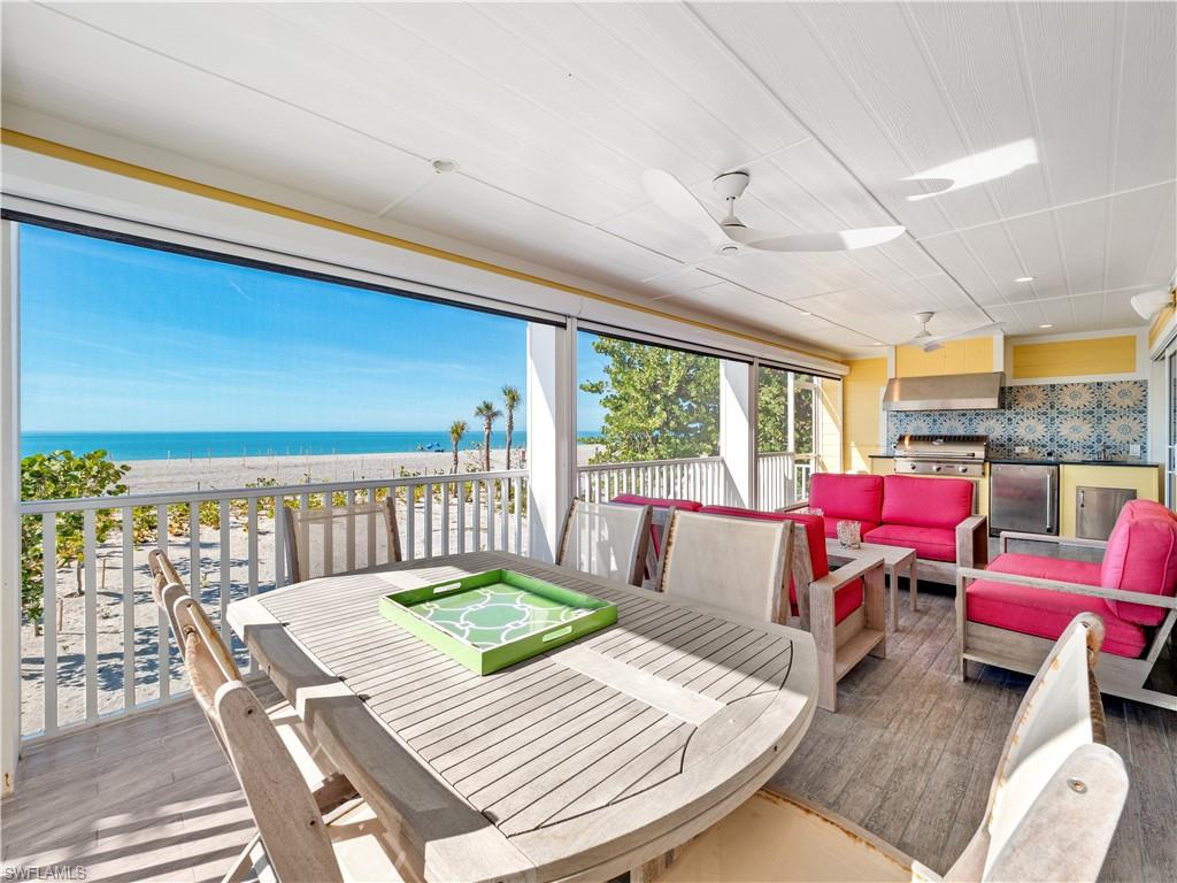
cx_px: 588
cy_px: 442
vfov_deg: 85.7
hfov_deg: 102.1
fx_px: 476
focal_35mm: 14
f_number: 7.1
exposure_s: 1/100
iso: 200
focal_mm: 7
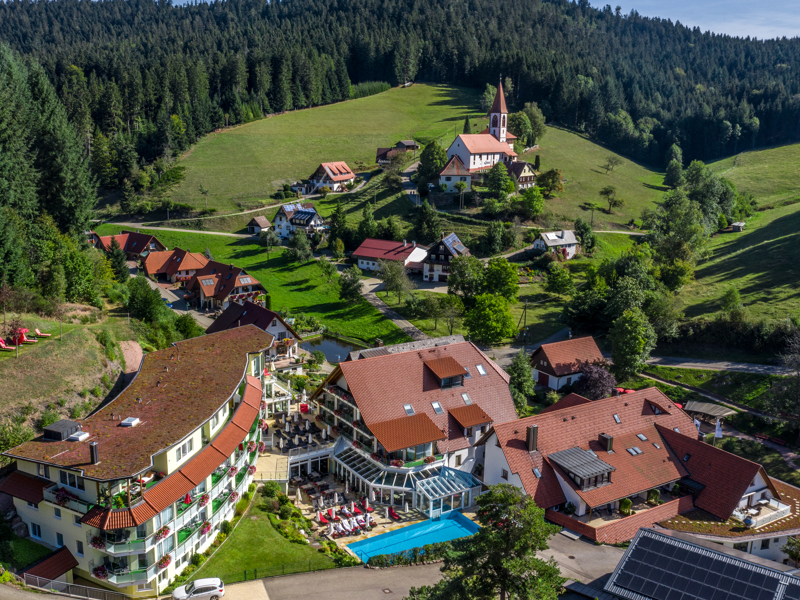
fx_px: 763
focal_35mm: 33
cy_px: 303
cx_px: 347
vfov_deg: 42.9
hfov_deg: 55.2
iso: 100
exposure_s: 1/240
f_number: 8
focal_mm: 10.26
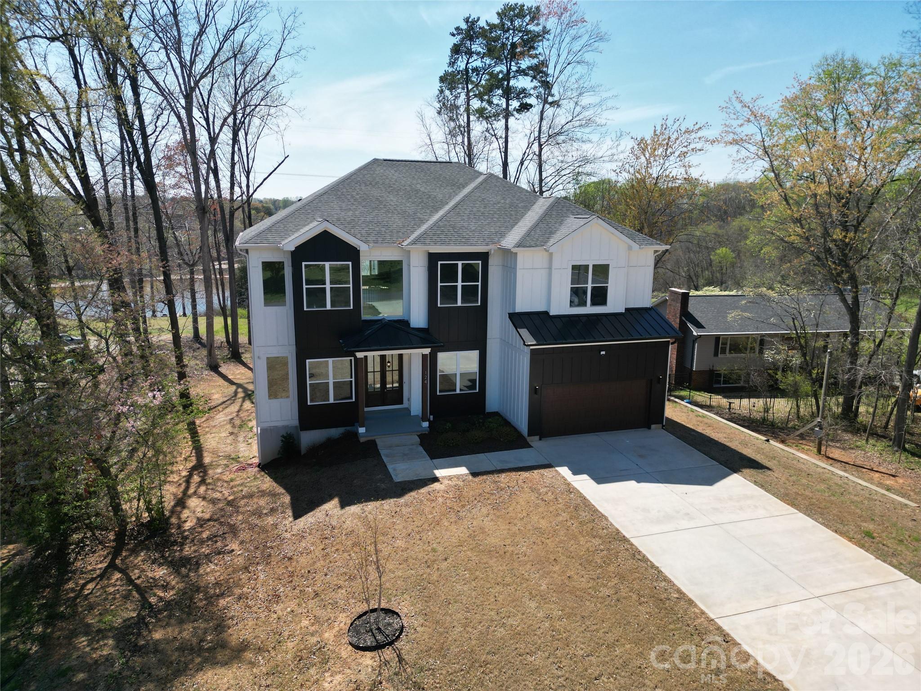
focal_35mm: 24
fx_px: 639
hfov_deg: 71.6
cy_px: 346
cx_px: 460
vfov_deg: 56.8
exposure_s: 1/3200
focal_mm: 6.72
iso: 200
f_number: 1.7
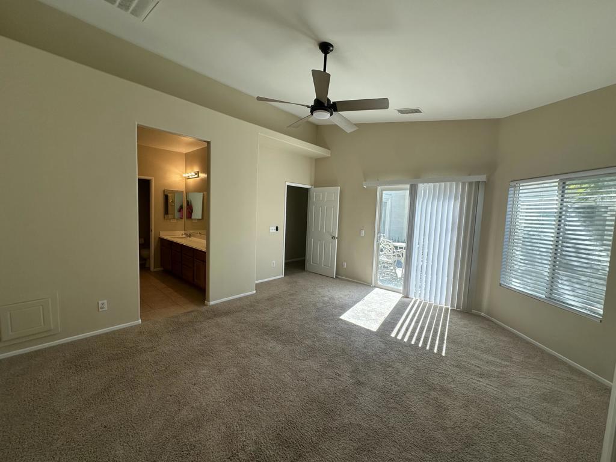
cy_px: 231
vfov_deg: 85.7
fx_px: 249
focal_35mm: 14
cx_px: 308
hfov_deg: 102.1
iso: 40
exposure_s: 1/223
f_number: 2.2
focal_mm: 2.22
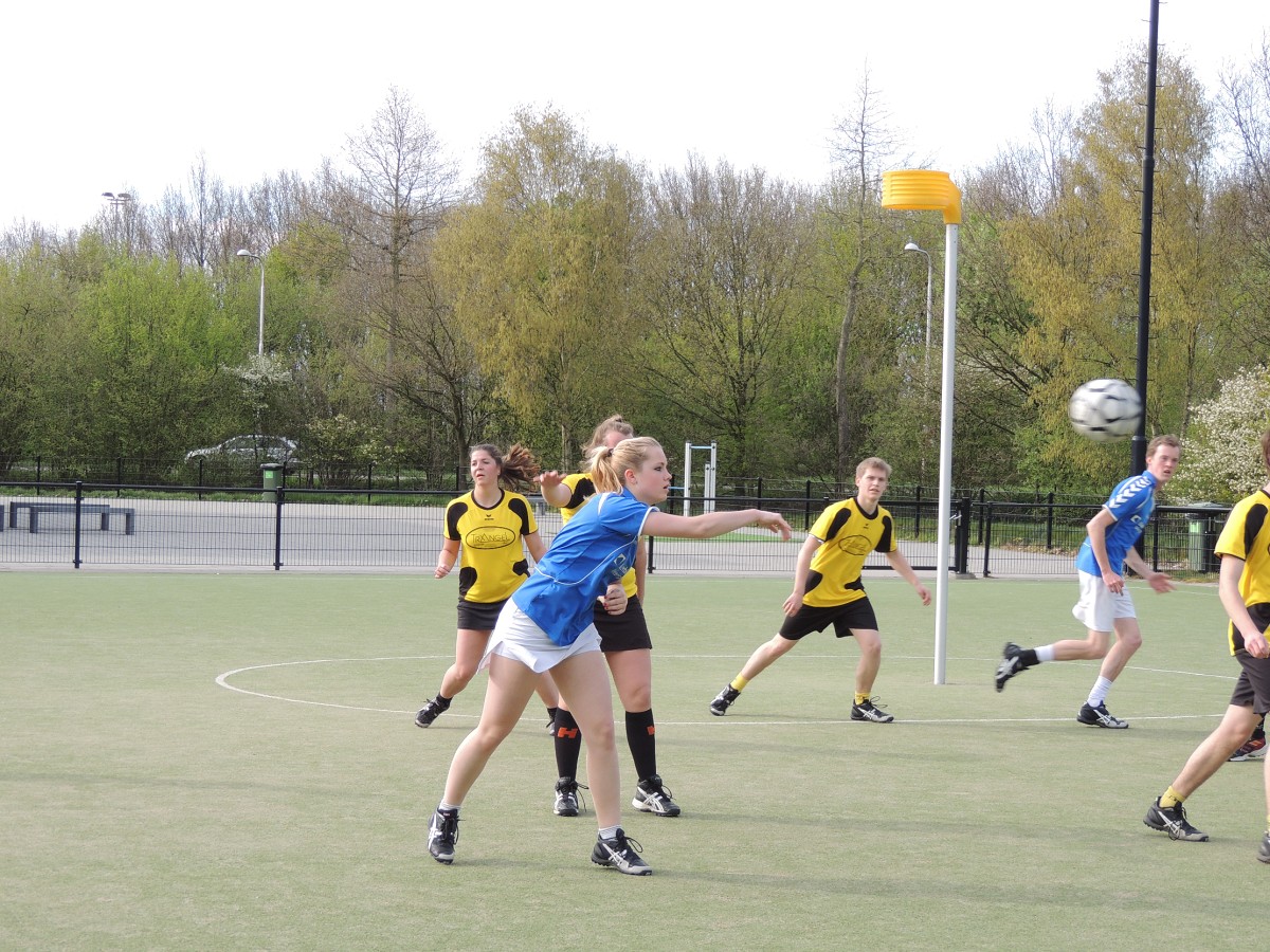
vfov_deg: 19.6
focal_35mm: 75
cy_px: 476
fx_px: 2752
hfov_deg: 26.0
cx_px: 635
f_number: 3.9
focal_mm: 13.3
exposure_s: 1/250
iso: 100
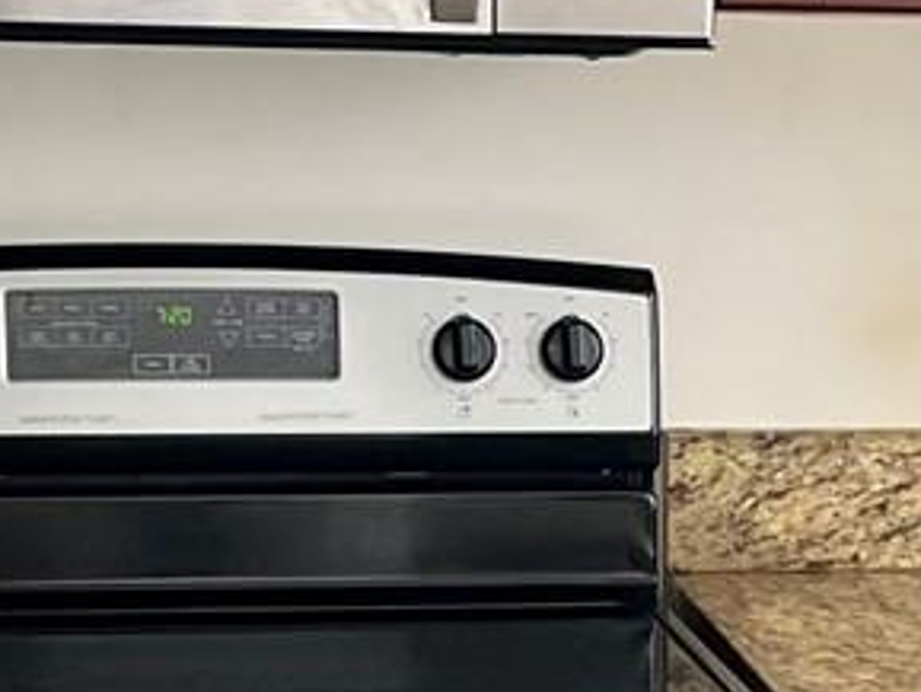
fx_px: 3833
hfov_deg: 13.6
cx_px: 778
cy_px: 848
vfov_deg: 10.1
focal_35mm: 144
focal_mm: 5.1
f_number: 1.6
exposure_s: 1/106
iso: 125
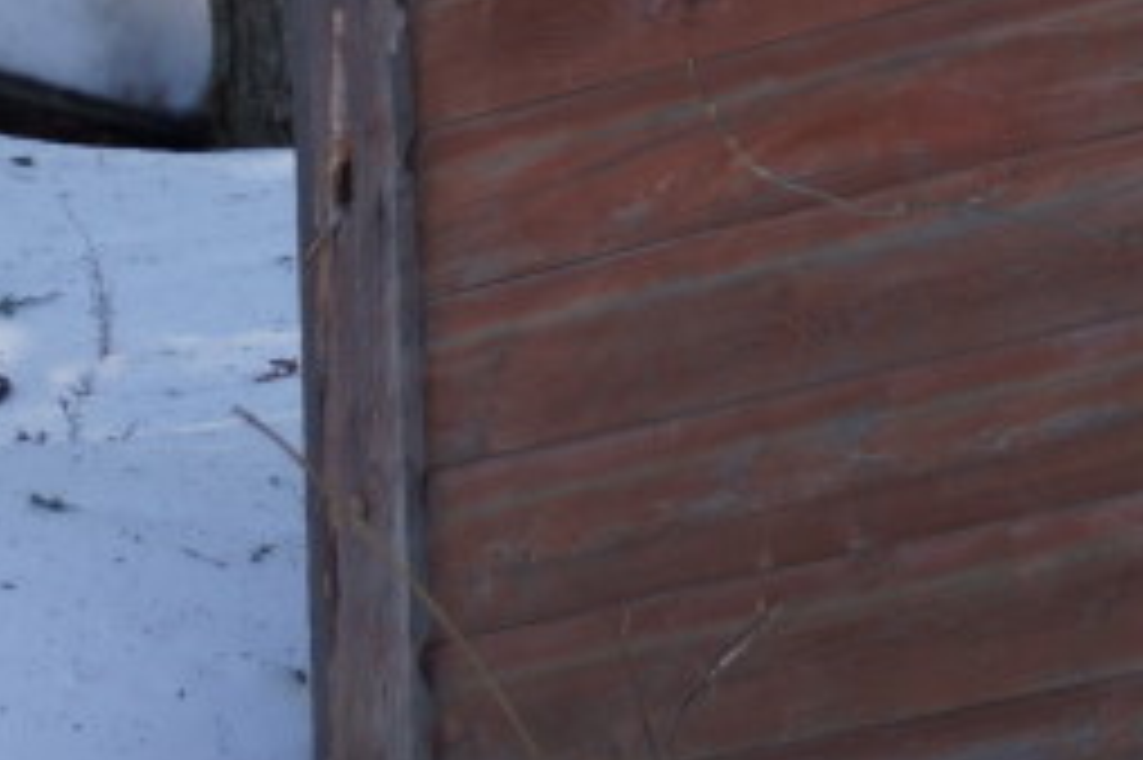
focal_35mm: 364
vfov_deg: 3.8
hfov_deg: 5.6
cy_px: -351
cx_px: 1580
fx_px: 11556
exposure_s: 1/100
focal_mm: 55
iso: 100
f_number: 5
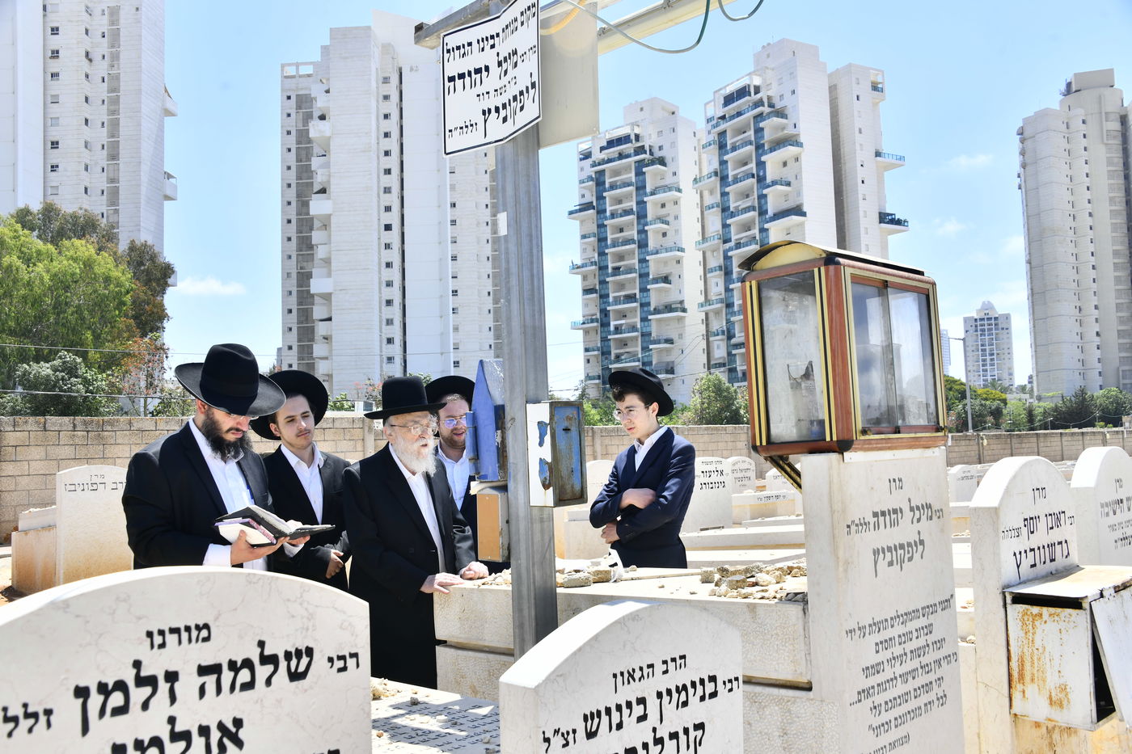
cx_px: 566
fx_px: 1006
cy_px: 377
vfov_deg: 41.1
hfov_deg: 58.7
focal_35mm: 32
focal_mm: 32
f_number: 9
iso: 160
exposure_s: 1/320
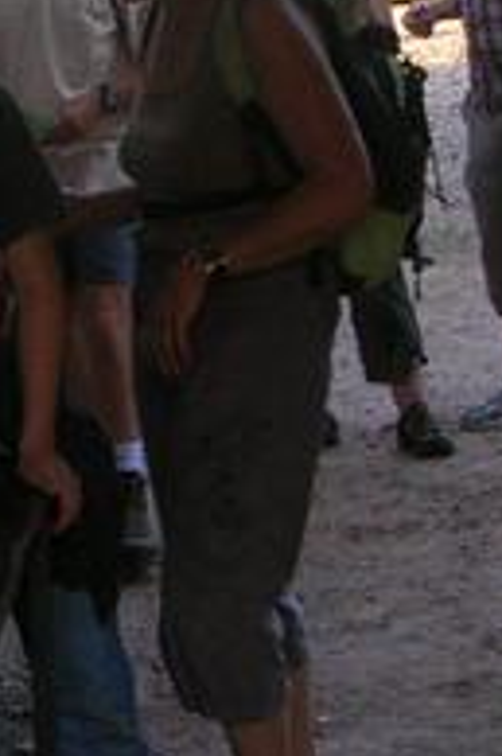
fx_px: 2514
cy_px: 156
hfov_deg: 11.3
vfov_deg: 16.9
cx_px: 54
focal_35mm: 120
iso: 50
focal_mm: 5.8
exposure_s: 1/54.8
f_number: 2.8
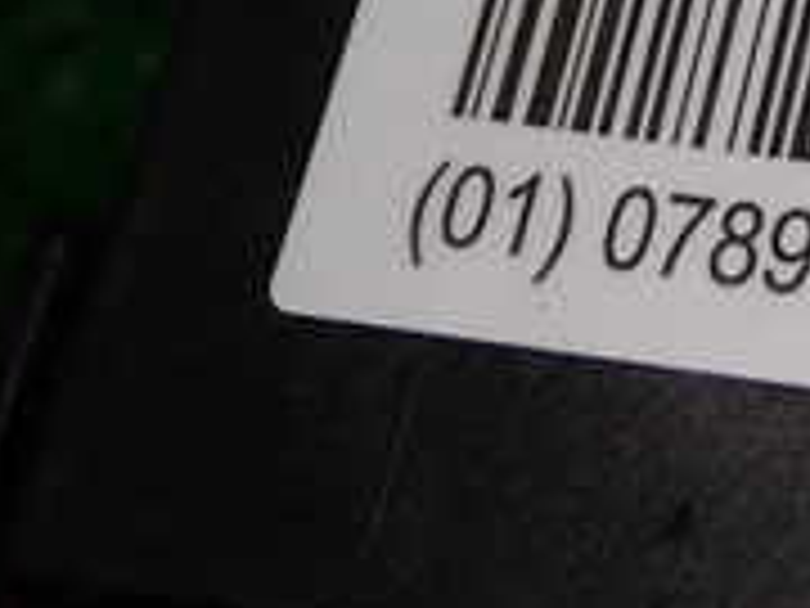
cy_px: -158
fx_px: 3206
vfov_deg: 10.6
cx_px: 945
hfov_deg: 14.0
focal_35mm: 137
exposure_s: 1/80
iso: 125
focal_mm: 7.31
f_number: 2.8
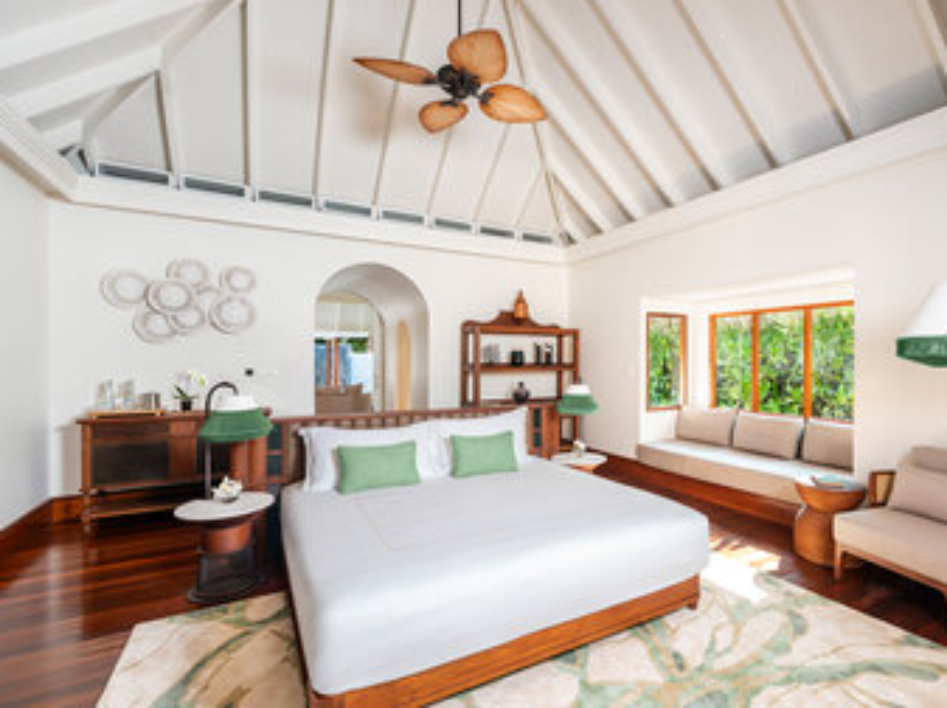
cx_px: 548
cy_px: 364
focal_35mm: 16
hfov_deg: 93.8
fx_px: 437
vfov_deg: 78.0
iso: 320
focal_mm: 14
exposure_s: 1/30
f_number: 6.3
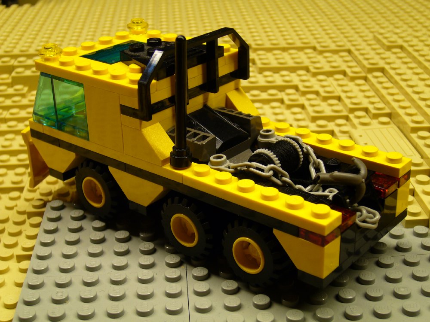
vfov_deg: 24.4
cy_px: 161
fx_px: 745
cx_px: 215
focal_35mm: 60
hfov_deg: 32.2
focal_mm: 9.9
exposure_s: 1/20
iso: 100
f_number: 3.6
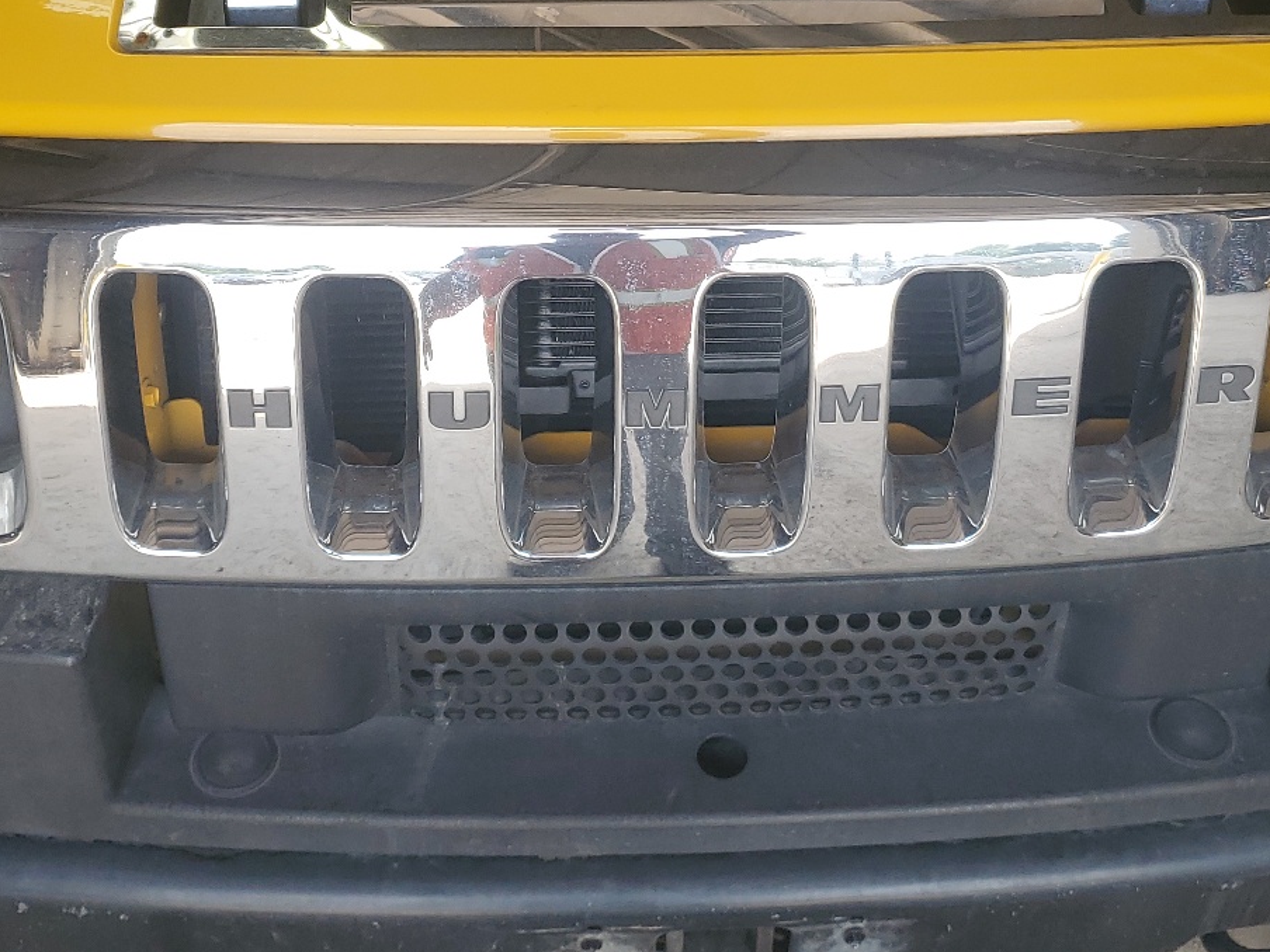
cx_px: 649
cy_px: 174
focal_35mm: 46
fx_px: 1688
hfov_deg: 41.2
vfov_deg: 30.7
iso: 50
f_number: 1.5
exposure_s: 1/370
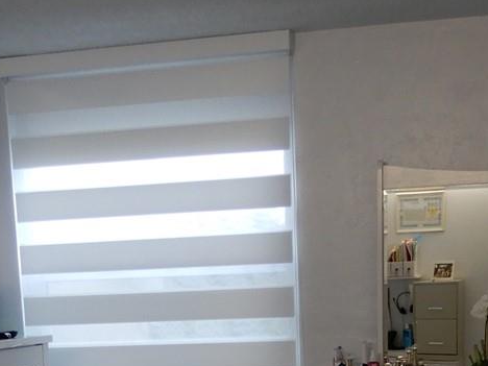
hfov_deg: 23.8
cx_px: 250
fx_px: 1156
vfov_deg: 16.1
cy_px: 588
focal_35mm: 82
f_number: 3.4
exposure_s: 1/30
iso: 125
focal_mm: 4.3
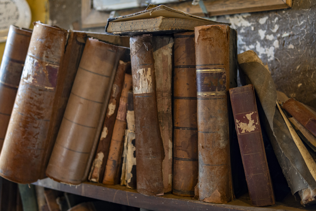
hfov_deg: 43.6
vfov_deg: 29.9
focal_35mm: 45
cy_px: 106
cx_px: 158
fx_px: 395
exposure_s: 1/60
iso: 800
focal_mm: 30
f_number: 1.6
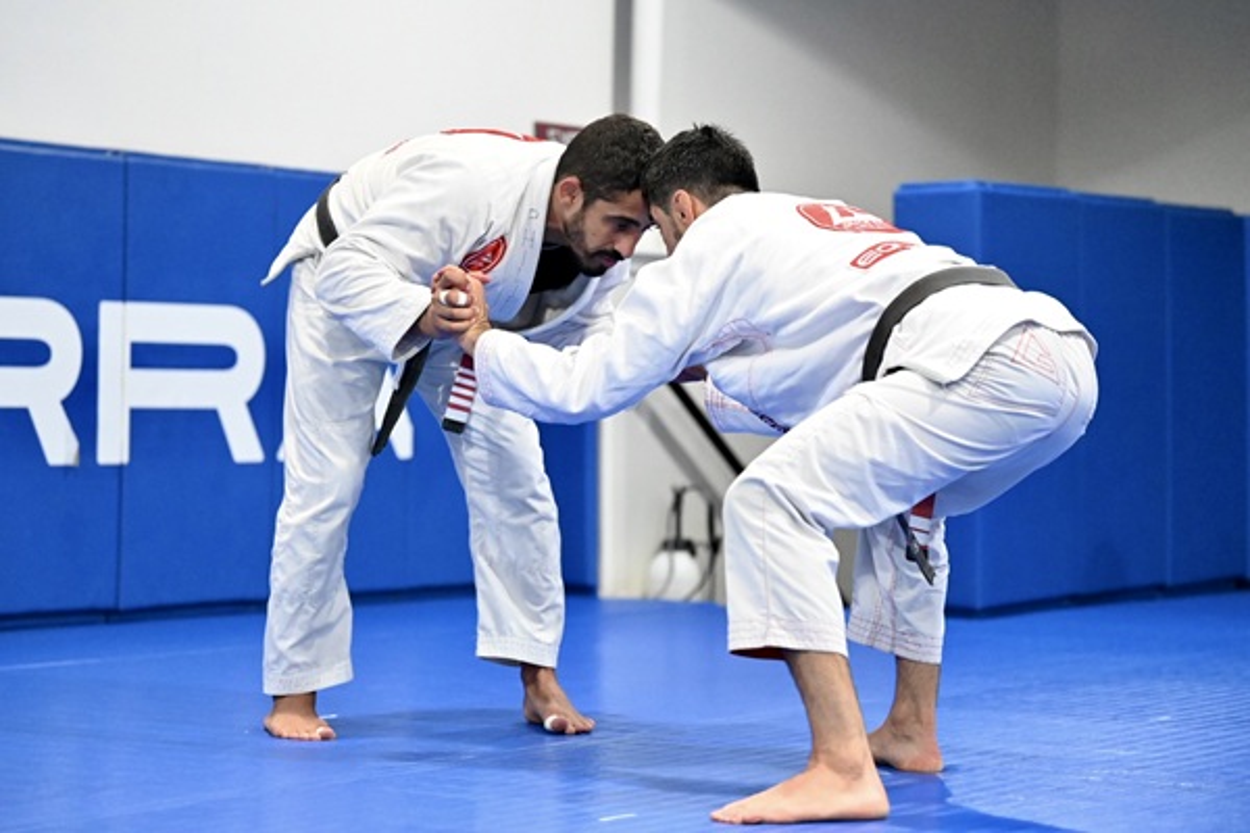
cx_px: 625
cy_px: 416
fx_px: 3264
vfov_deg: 14.6
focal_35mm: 94
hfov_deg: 21.7
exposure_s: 1/640
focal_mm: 94
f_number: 2.8
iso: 16000
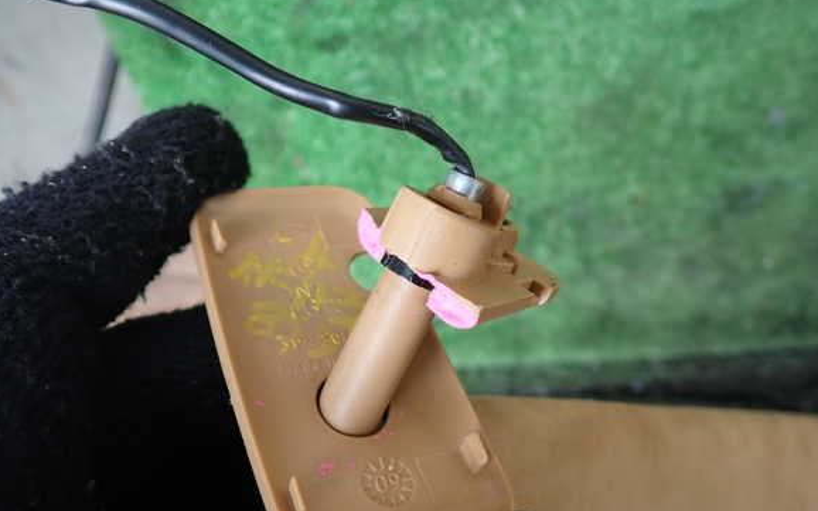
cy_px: 266
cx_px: 417
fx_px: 736
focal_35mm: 33
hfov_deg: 58.1
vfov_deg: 38.3
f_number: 2.3
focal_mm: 5.4
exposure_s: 1/60
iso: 200
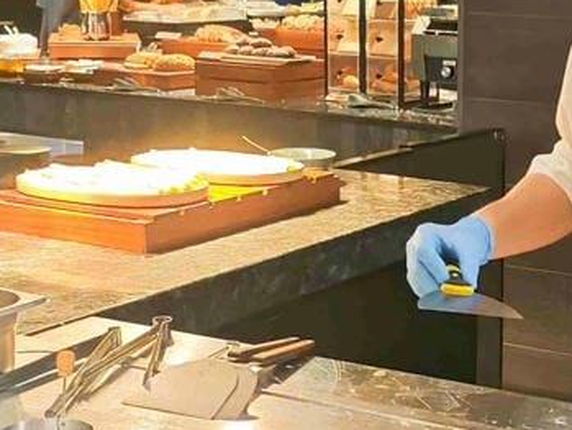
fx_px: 1306
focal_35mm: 79
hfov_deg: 23.6
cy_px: 256
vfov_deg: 18.7
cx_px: 577
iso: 906
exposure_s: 1/360
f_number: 1.63
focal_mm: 8.72
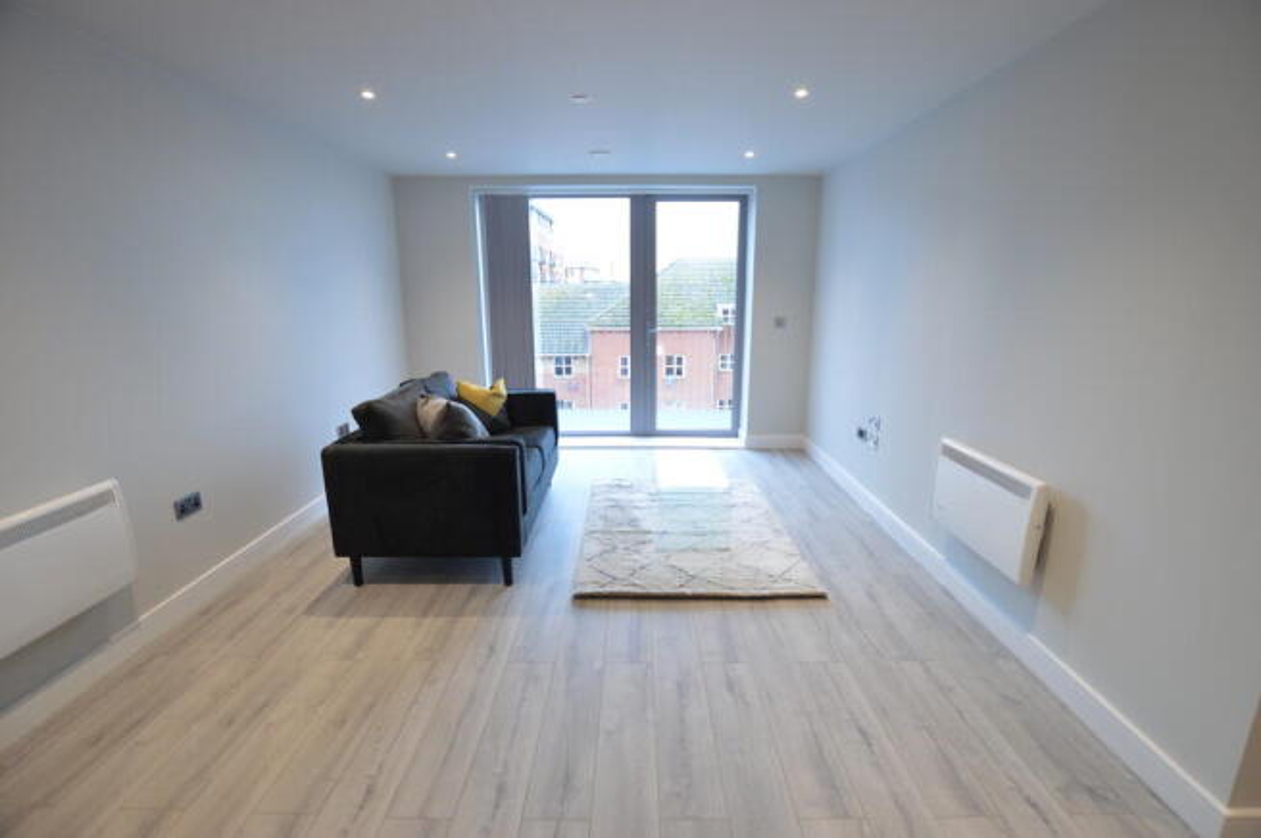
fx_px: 525
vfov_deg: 77.2
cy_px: 419
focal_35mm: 15
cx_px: 630
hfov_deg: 100.4
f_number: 3.5
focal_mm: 10
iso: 125
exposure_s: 1/15
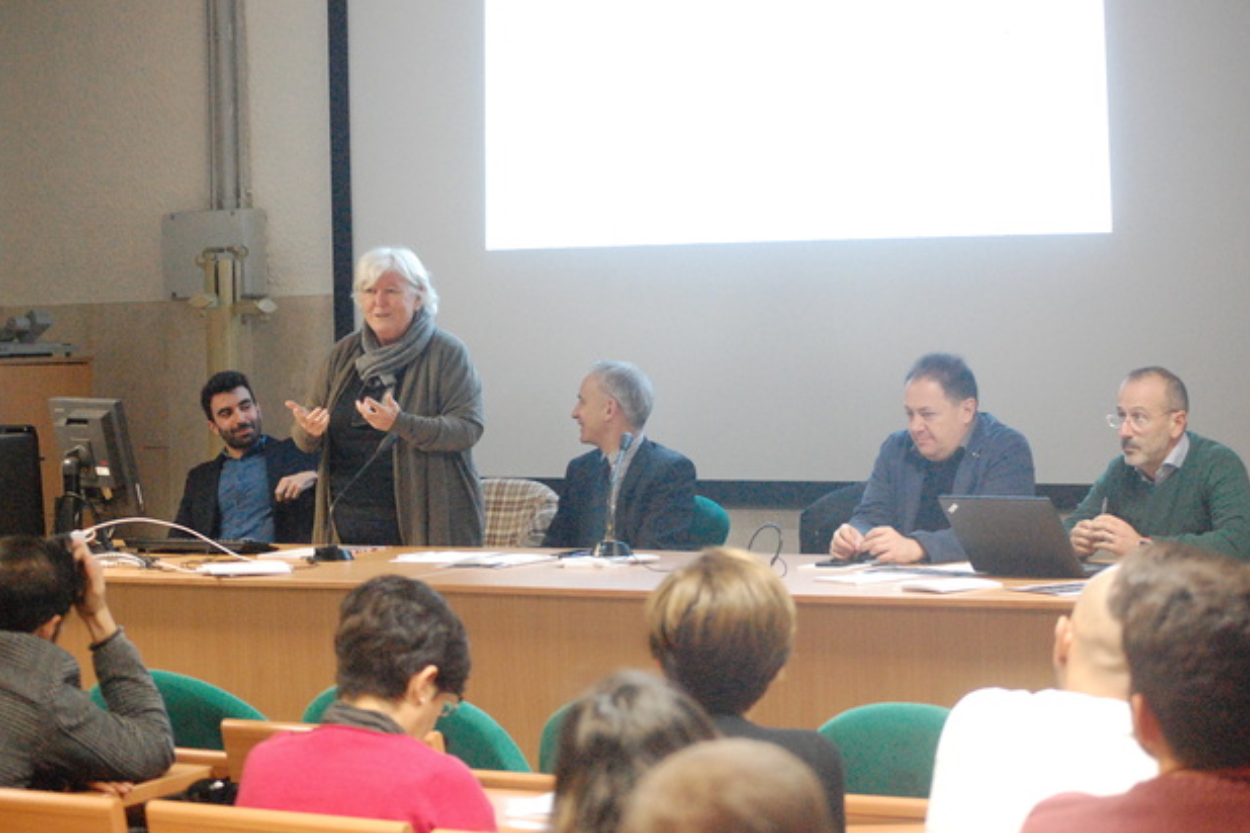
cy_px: 414
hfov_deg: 24.3
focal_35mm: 84
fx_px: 2899
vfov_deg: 16.4
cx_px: 623
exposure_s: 1/50
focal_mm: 55
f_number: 4
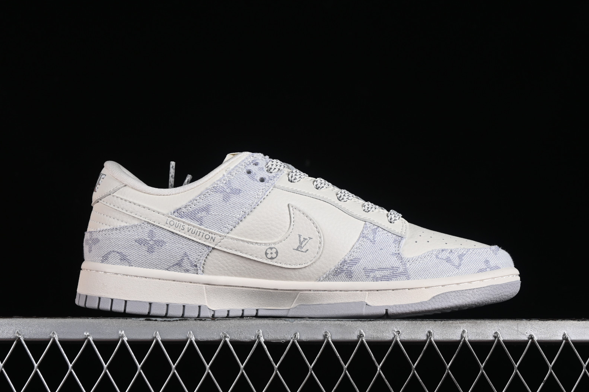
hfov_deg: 26.7
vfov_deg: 17.9
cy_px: 196
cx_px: 292
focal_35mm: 76
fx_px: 1243
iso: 160
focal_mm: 50
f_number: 8
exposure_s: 1/80
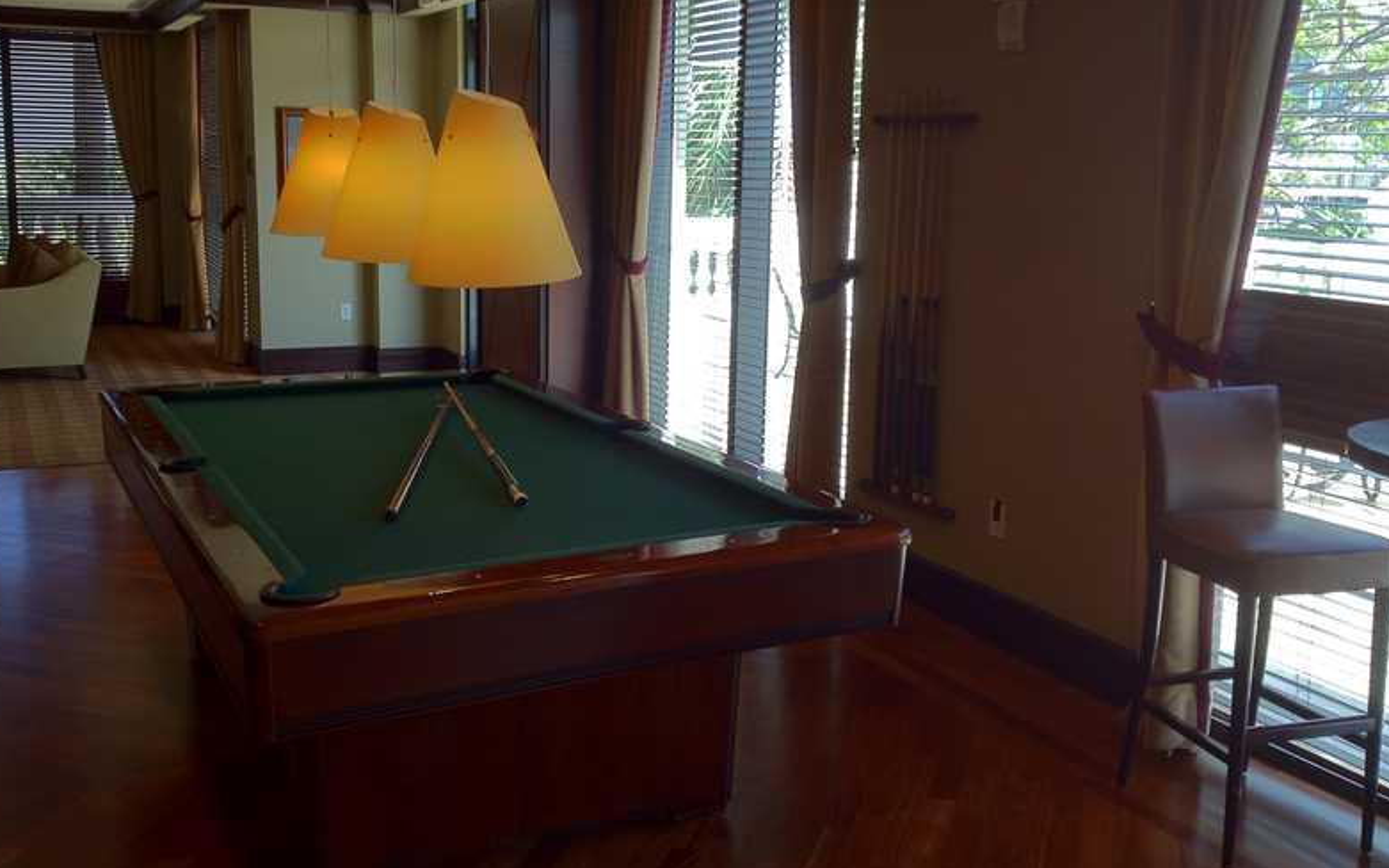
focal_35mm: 38
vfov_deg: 33.5
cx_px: 685
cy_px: 358
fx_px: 1438
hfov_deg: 51.5
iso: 80
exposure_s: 1/60
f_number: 2.4
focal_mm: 4.28
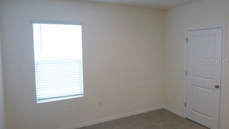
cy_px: 61
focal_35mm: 28
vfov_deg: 41.4
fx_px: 170
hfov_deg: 67.9
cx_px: 117
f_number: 3.9
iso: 400
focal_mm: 4.5
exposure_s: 1/30
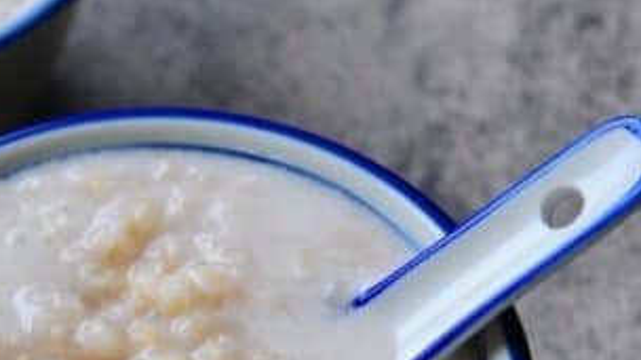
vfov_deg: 6.7
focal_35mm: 181
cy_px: 419
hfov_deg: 11.7
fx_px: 3076
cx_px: -72
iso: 160
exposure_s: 1/180
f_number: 4.8
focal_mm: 50
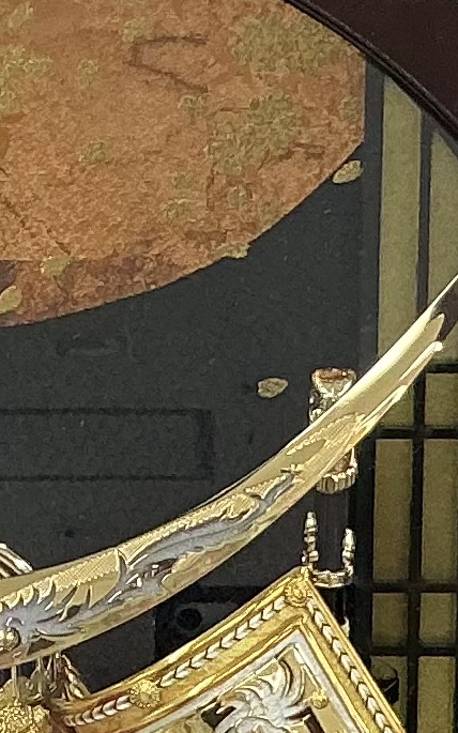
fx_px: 3616
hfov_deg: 7.2
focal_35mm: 181
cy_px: 572
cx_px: -89
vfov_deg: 11.5
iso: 64
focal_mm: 3
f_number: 1.8
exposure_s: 1/100
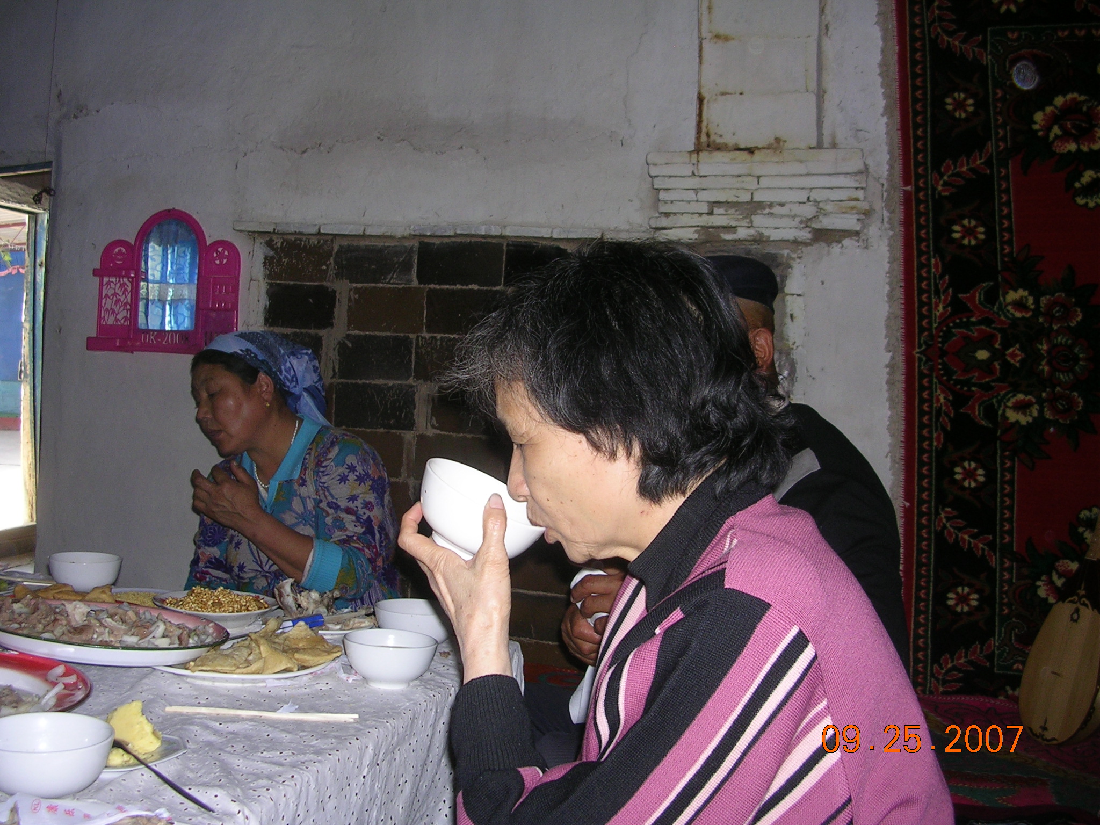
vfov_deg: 37.7
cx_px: 550
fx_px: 1208
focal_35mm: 38
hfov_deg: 49.0
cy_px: 412
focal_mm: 5.8
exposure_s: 1/60.1
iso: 50
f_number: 2.8
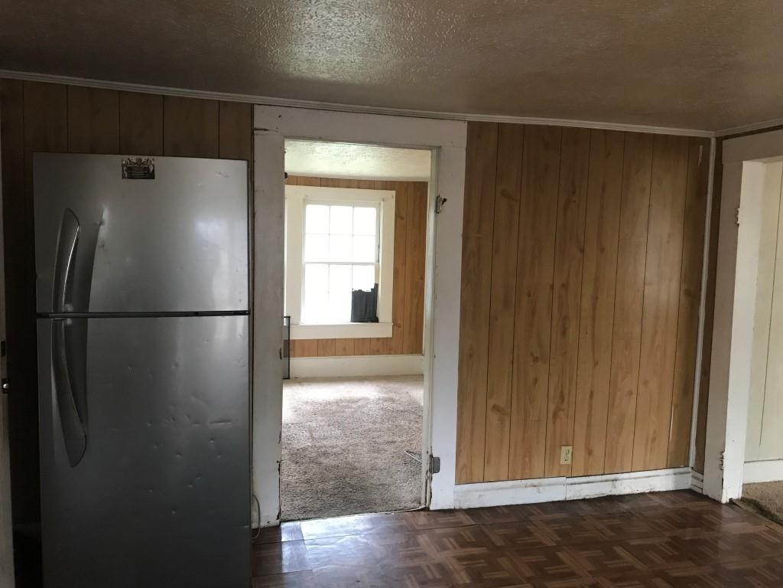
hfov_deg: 63.4
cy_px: 294
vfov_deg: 49.7
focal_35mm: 28
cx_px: 392
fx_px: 633
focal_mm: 3.99
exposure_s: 1/15
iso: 100
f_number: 1.8
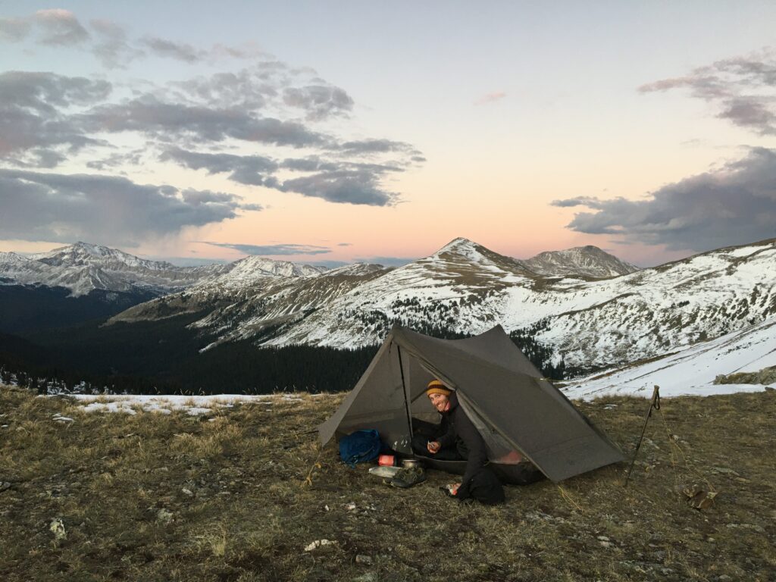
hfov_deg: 61.7
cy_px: 291
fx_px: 650
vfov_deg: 48.2
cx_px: 388
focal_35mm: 29
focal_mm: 4.15
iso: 32
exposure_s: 1/30
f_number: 2.2
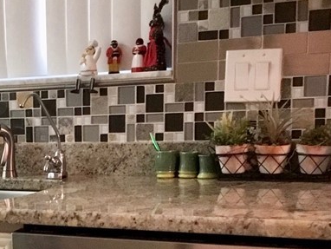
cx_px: -62
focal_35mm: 83
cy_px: 245
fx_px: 794
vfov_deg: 17.4
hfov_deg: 21.9
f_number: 2.4
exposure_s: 1/15
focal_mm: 3.3
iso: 200
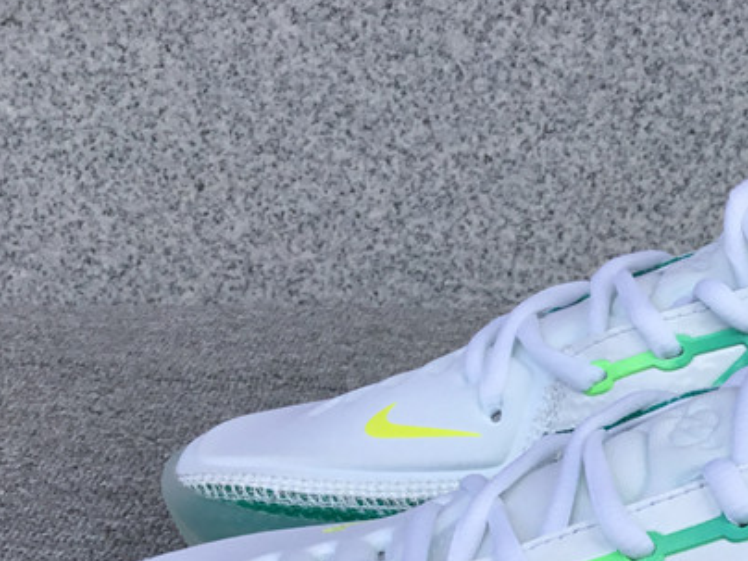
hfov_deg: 26.6
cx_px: 754
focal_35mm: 69
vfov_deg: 20.7
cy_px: 553
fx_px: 1491
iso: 25
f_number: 2.4
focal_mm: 3.3
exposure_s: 1/466
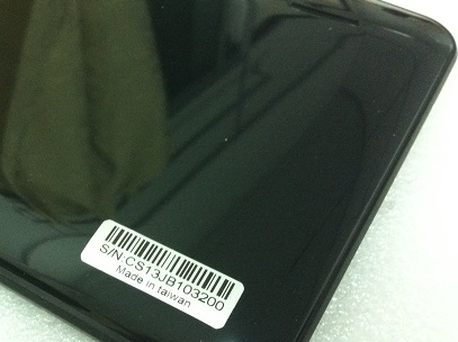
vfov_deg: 26.5
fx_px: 727
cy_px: 184
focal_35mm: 55
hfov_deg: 34.7
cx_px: 163
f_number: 2.8
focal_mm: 3.85
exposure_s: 1/17
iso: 320
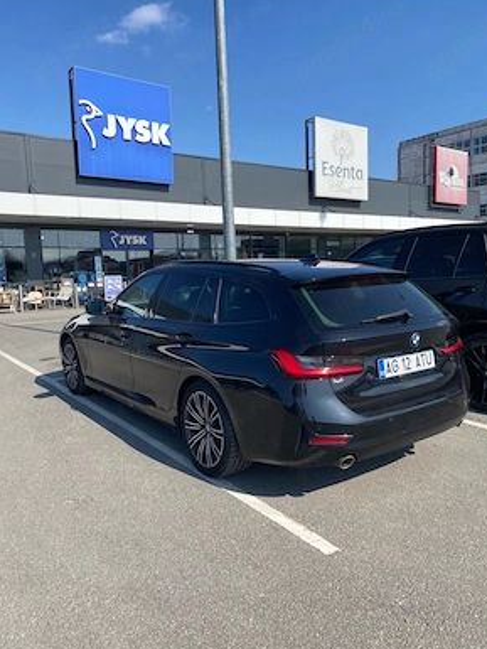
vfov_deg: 65.3
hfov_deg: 51.4
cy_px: 322
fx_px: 506
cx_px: 251
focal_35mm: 27
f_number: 1.8
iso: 32
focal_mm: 4.25
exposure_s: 1/2513
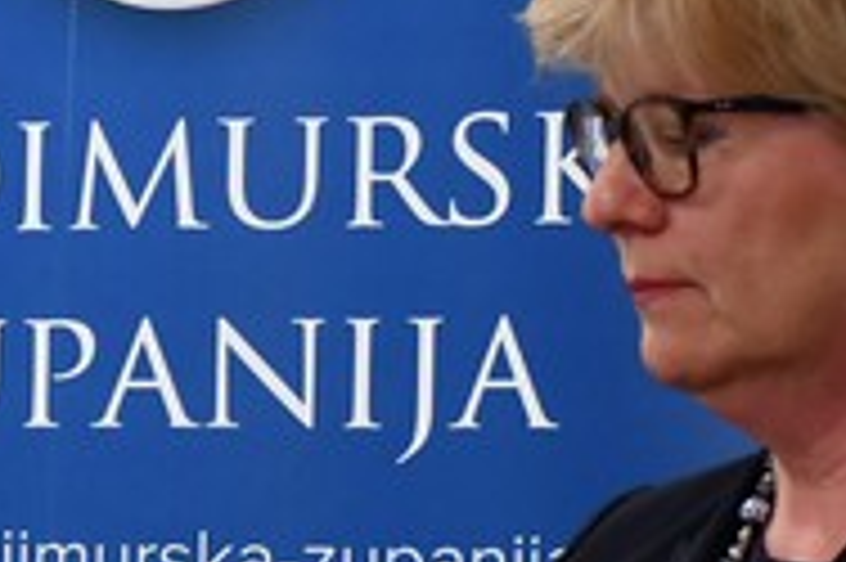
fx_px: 7302
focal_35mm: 311
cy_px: 551
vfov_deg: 4.4
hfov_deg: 6.4
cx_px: -806
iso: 900
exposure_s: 1/125
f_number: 4.2
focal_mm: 38
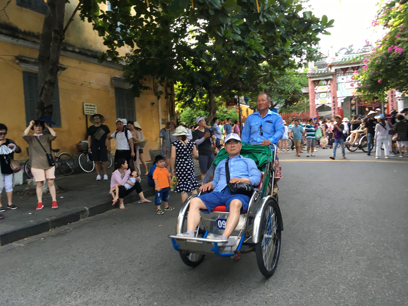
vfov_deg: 48.2
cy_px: 153
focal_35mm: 29
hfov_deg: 61.7
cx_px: 204
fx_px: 342
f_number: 2.2
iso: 25
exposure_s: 1/33
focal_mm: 4.15
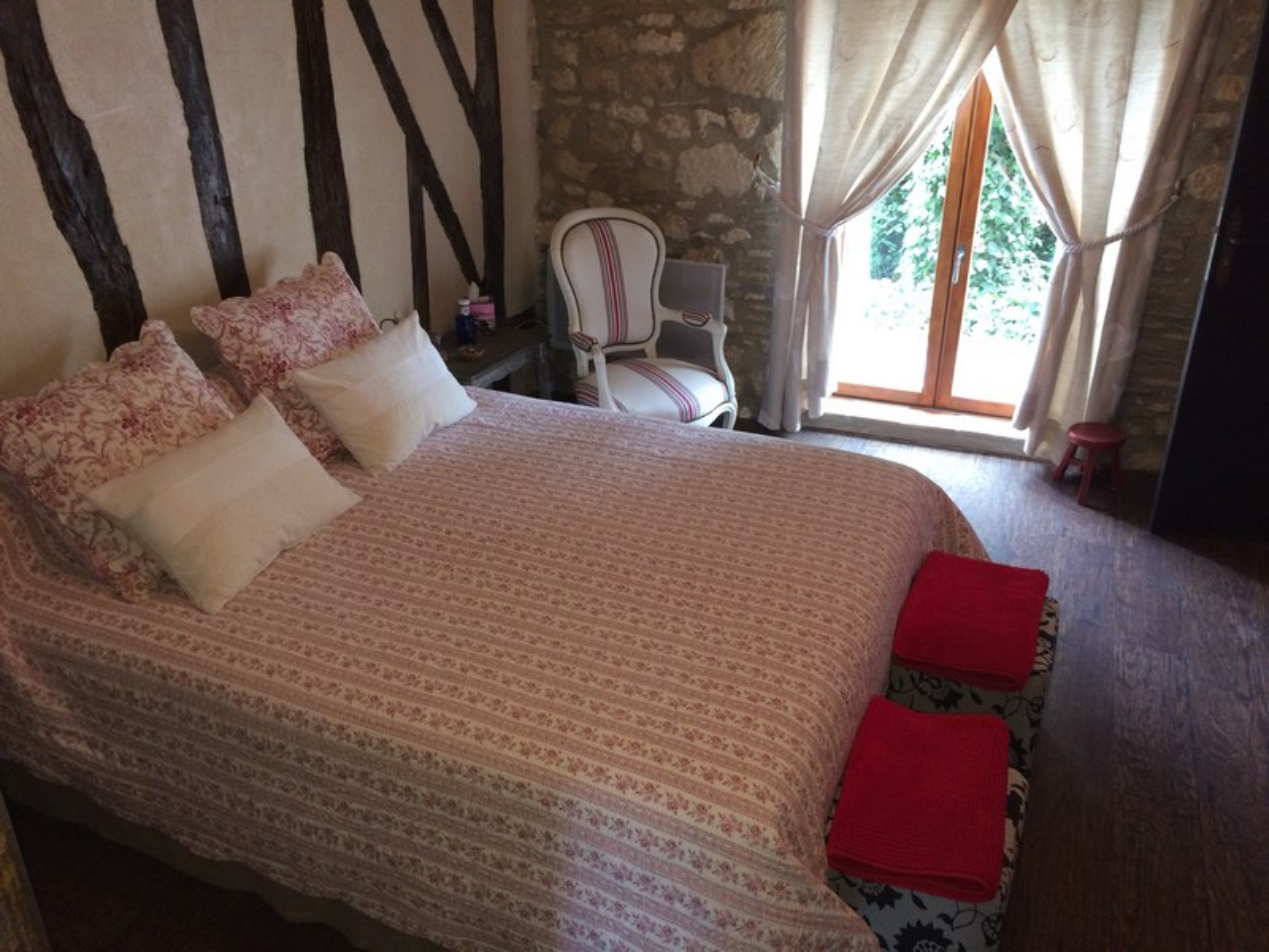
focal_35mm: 29
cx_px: 634
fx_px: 1063
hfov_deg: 61.7
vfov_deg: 48.2
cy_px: 476
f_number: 2.2
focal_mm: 4.15
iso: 160
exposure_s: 1/33
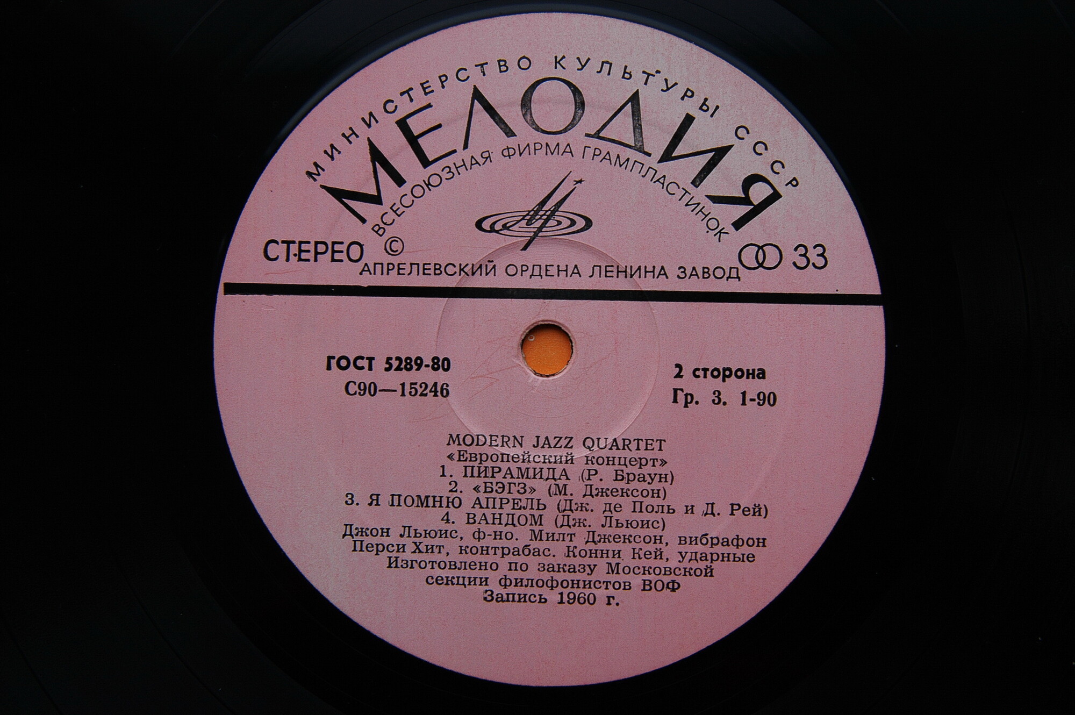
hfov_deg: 37.9
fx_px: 1566
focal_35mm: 52
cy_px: 358
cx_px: 538
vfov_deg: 25.7
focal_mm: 35
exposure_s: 1/90
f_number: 5
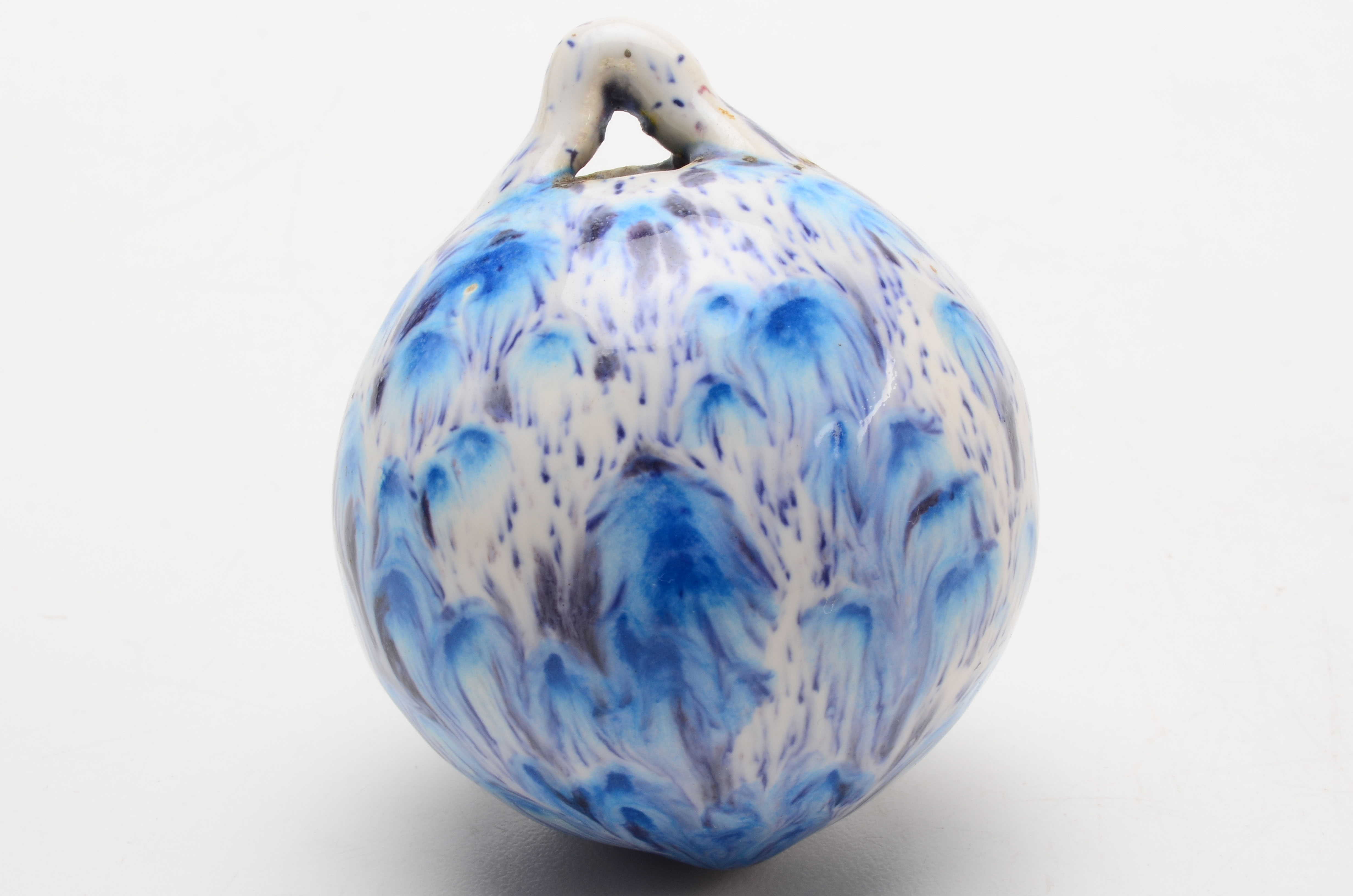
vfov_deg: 16.5
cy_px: 448
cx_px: 676
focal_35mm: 82
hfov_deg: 24.7
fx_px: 3094
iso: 100
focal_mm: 55
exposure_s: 1/160
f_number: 22
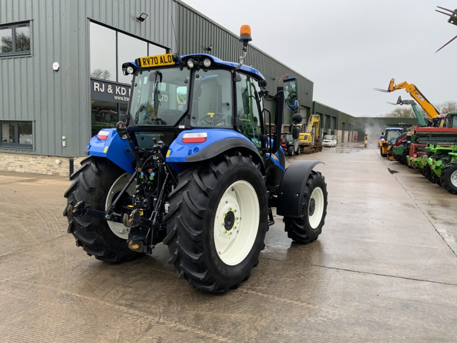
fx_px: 383
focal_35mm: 29
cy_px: 172
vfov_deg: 48.2
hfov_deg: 61.7
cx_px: 228
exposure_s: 1/122
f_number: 1.8
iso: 50
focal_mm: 3
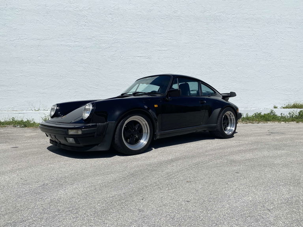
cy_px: 114
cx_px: 152
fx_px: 228
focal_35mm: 26
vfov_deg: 53.1
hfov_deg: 67.3
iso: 32
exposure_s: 1/6757
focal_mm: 4.25
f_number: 1.8
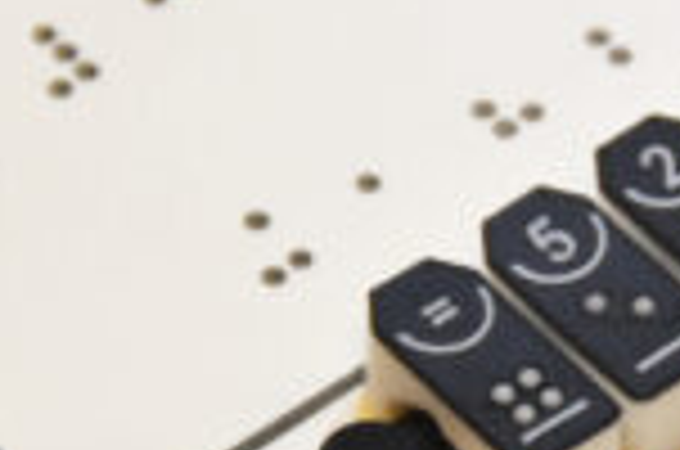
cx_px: 572
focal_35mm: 996
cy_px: 223
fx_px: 18774
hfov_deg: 2.1
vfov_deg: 1.4
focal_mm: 200
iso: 400
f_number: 5.6
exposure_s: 1/160
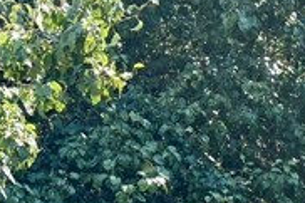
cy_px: 436
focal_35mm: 152
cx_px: 543
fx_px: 1287
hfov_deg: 12.4
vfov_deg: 8.4
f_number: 1.6
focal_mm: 5.96
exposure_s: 1/731
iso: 50
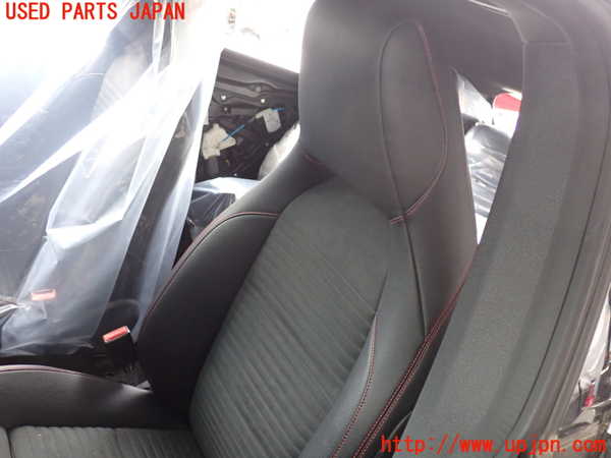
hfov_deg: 60.0
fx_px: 530
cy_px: 229
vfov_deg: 46.8
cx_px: 306
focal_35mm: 30
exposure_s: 1/30
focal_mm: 5.4
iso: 400
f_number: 2.3
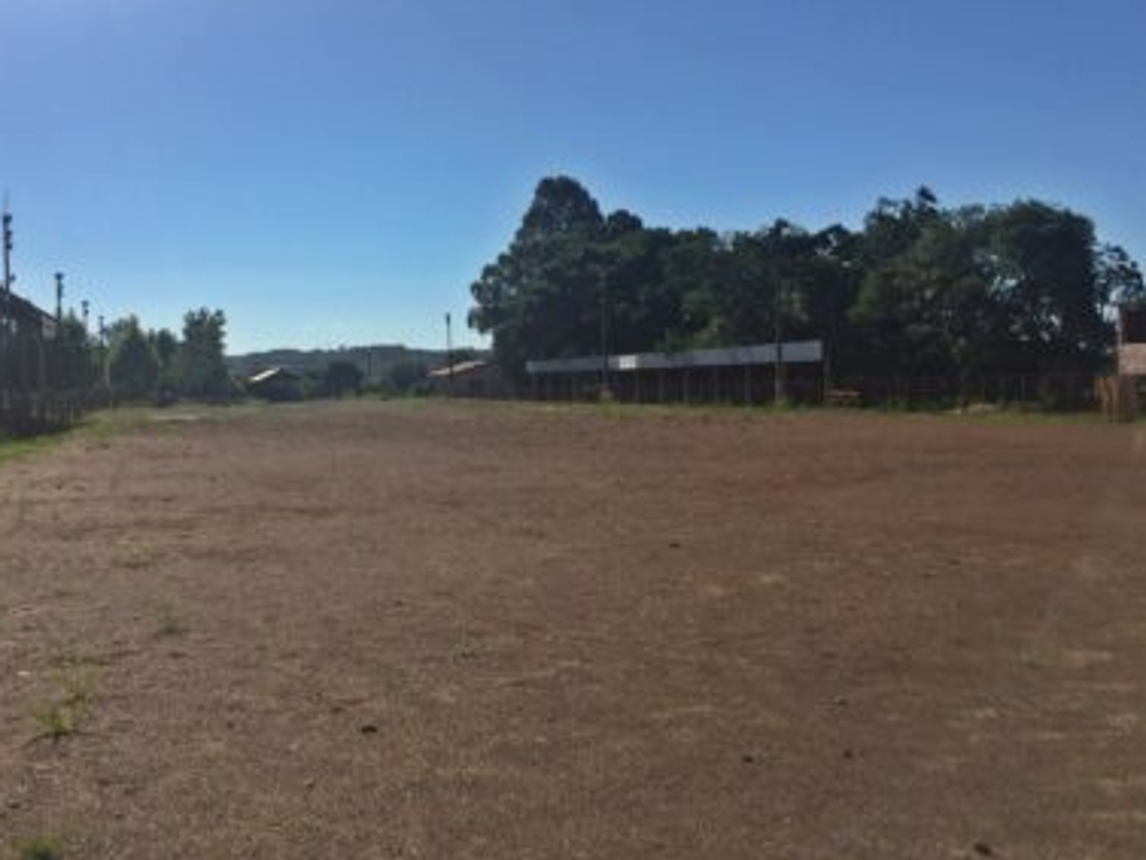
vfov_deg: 35.9
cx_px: 511
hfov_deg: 46.7
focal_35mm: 40
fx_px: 1325
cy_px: 386
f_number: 2.2
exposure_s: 1/3968
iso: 32
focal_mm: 4.15
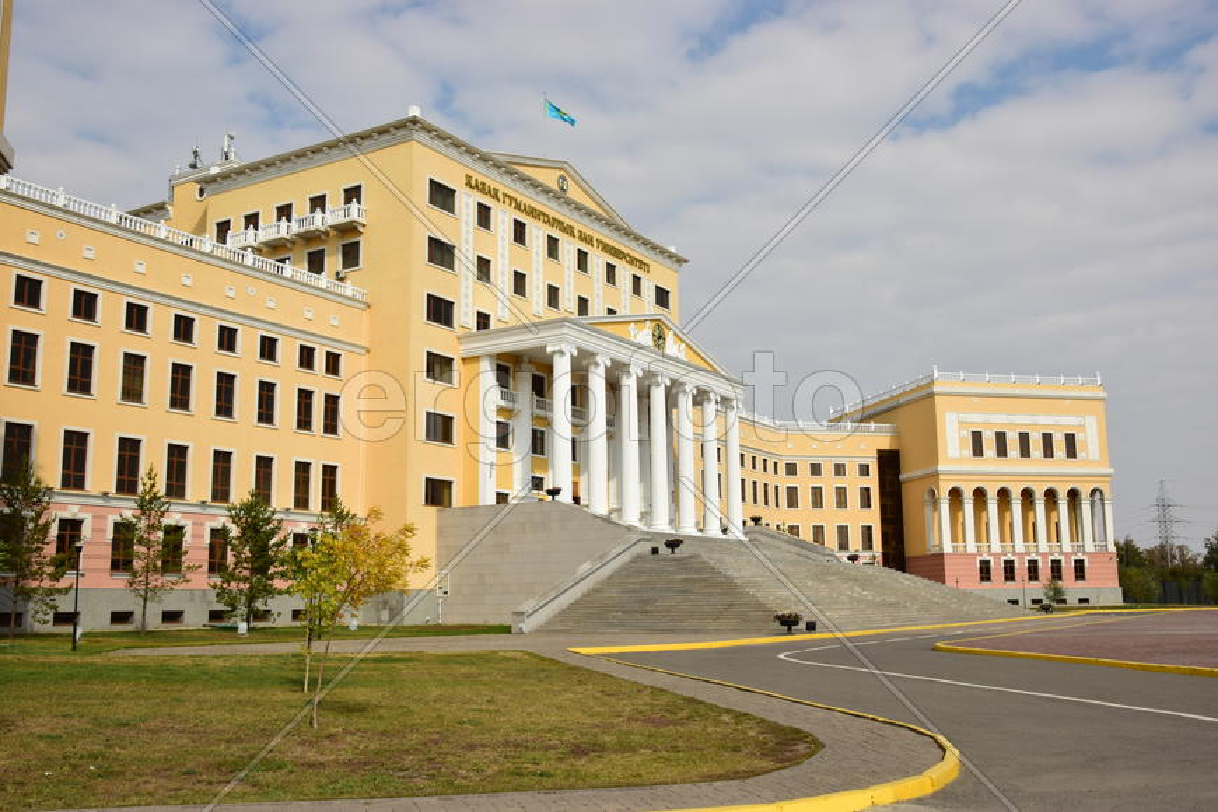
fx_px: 1116
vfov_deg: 40.0
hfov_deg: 57.2
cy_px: 406
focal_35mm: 33
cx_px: 609
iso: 100
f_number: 16
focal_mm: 22
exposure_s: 1/100
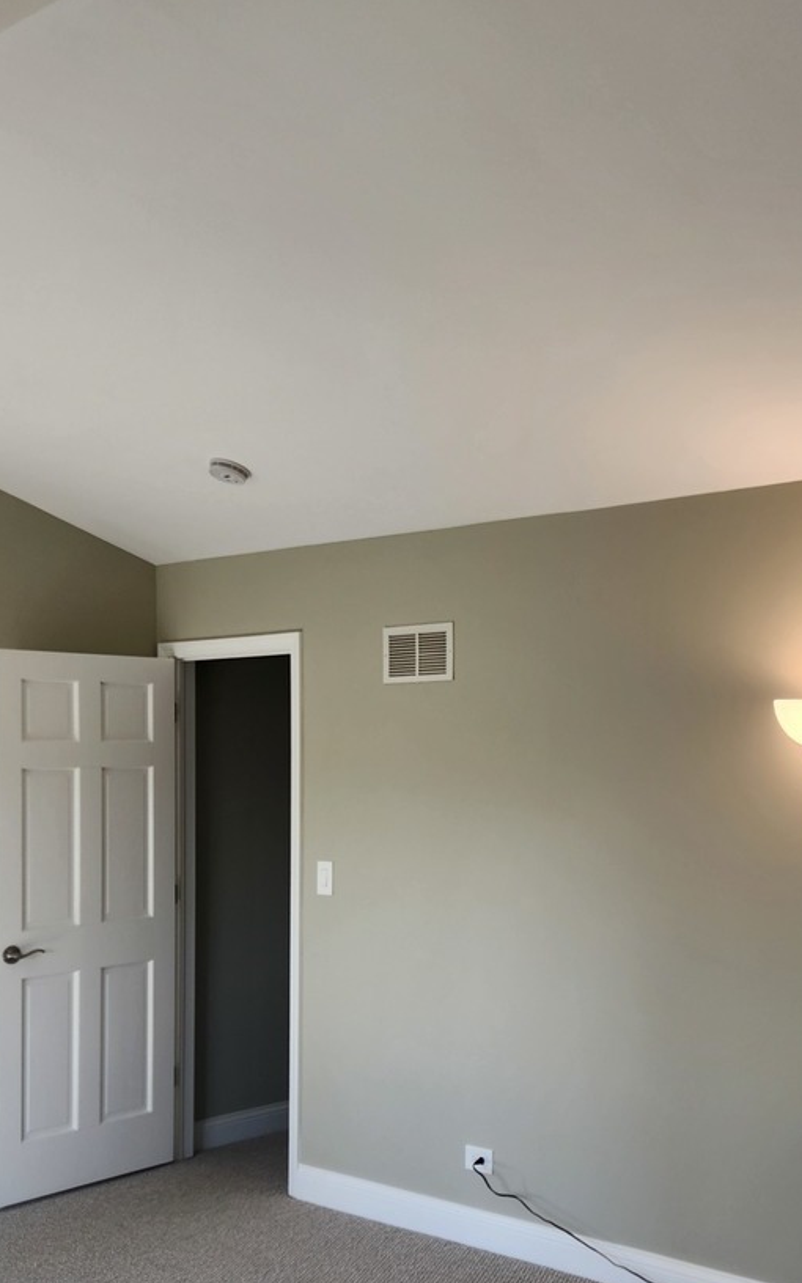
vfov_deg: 46.0
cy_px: 767
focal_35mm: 43
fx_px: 1504
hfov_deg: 29.2
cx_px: 646
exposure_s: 1/180
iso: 64
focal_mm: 5.4
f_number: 1.8
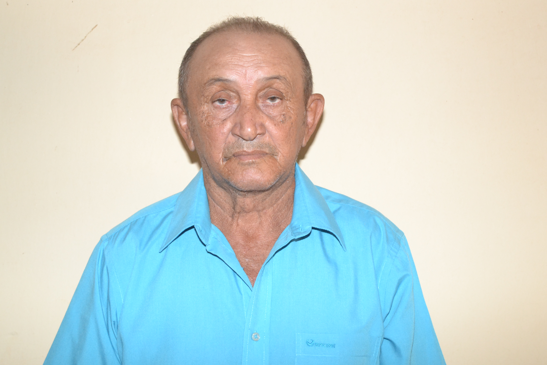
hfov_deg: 25.7
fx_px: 1200
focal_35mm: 79
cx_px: 285
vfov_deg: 17.3
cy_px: 163
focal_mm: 46
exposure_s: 1/60
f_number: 6.3
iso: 1600
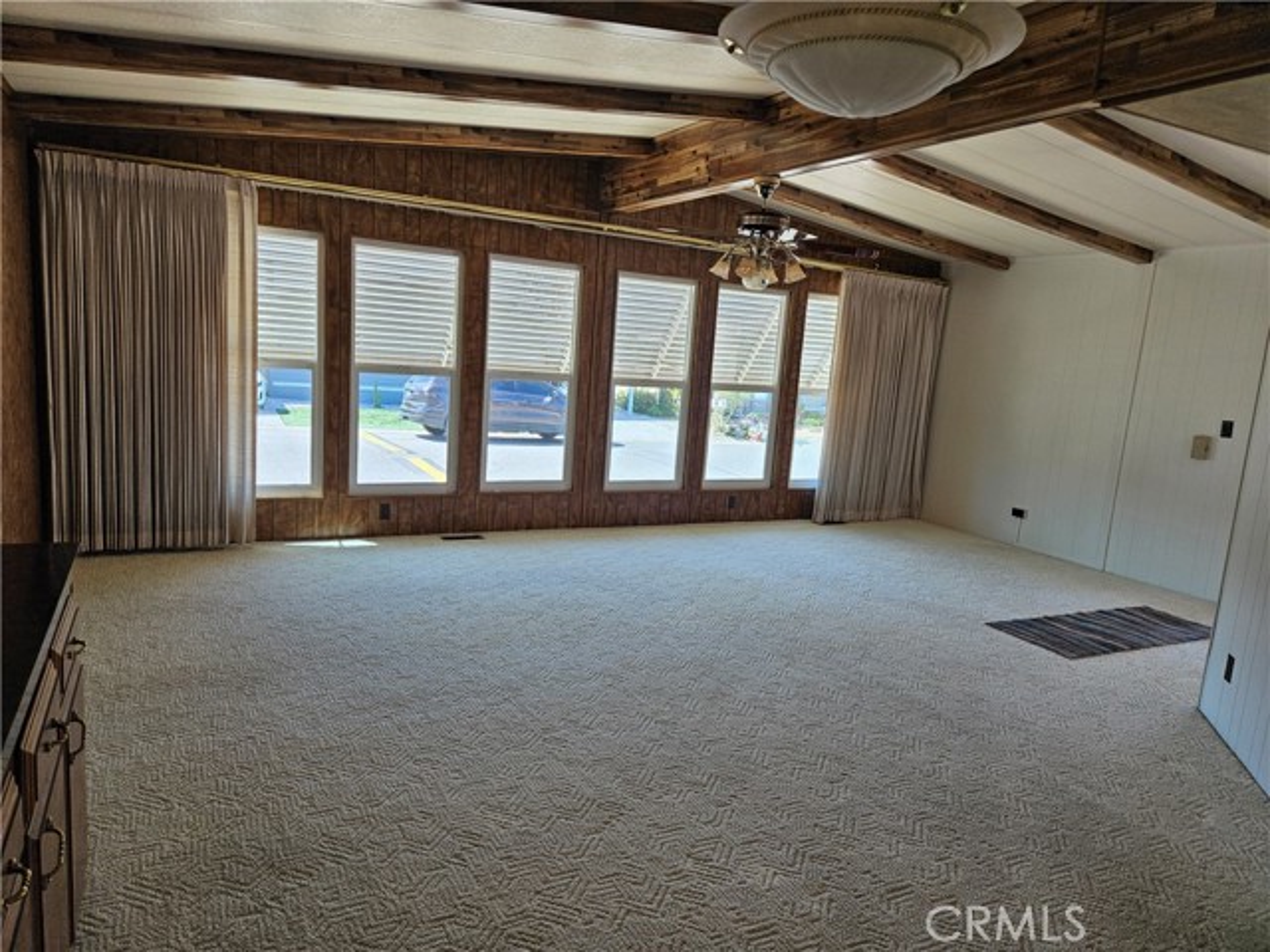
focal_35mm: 23
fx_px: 844
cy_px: 476
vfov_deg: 58.9
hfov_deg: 73.9
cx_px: 635
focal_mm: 5.4
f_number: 1.8
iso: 64
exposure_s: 1/180
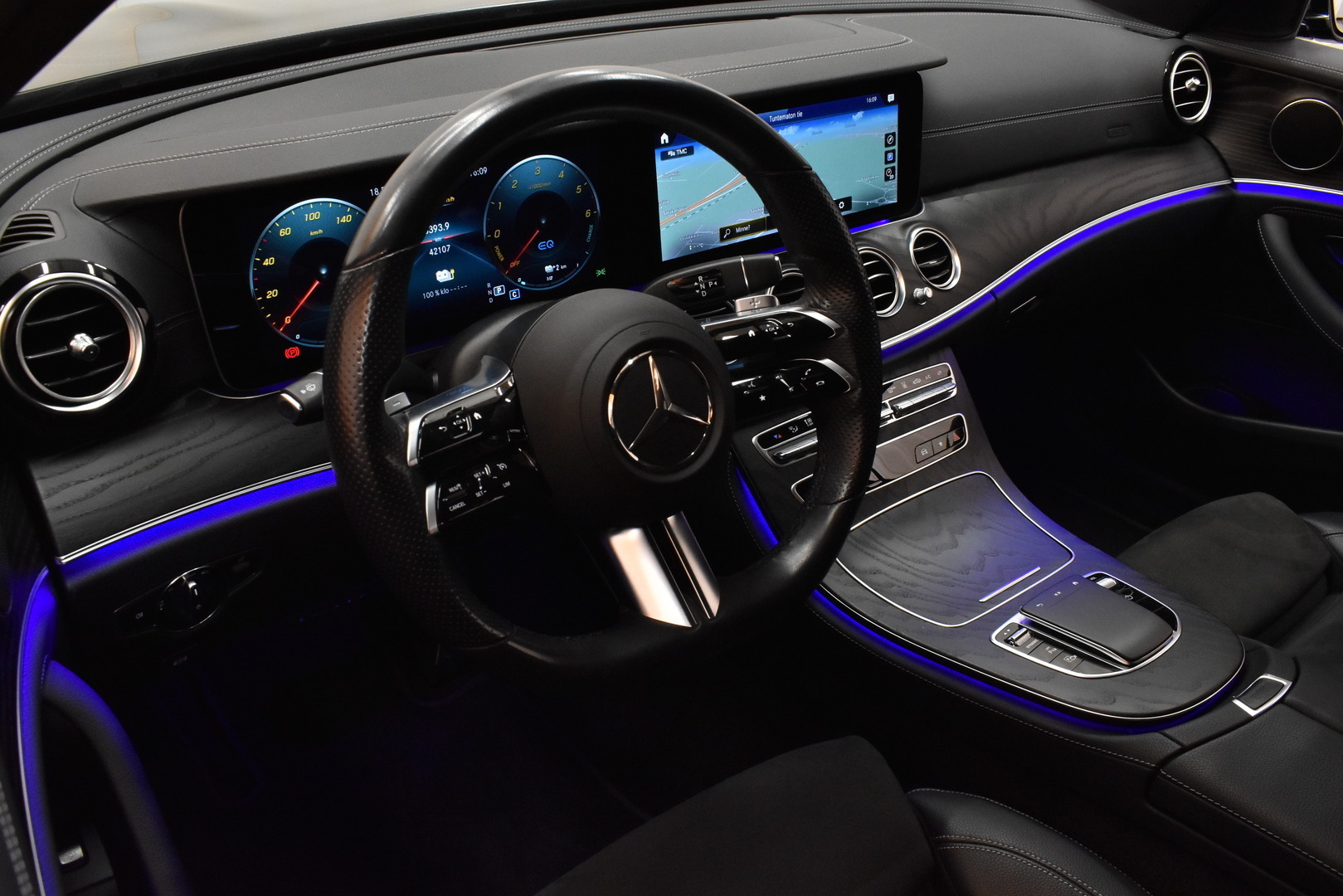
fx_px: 1119
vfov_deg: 43.6
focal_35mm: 30
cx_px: 672
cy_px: 448
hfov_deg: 61.9
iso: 1600
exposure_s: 1/30
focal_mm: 20
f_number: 11
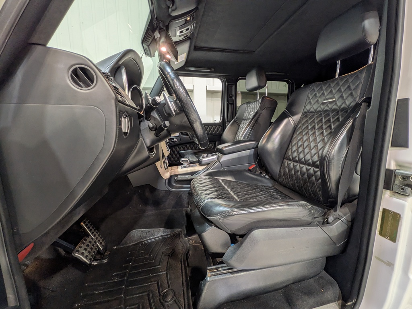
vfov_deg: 85.7
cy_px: 154
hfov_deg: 102.1
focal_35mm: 14
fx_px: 167
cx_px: 206
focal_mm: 1.83
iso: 58
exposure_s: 1/25
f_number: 2.2
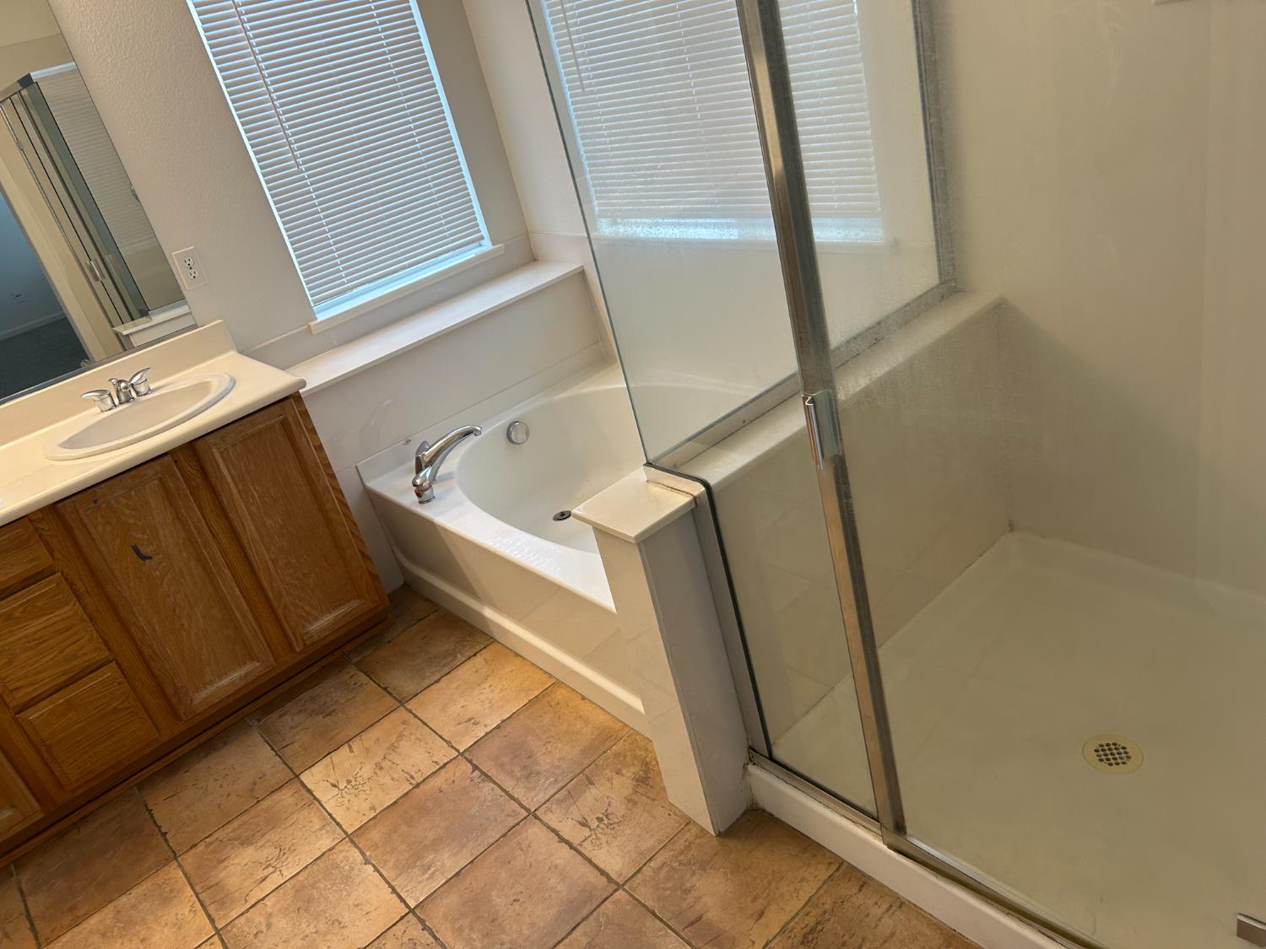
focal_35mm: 26
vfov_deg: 53.1
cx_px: 633
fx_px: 951
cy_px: 474
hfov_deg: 67.3
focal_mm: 5.7
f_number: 1.5
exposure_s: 1/120
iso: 64
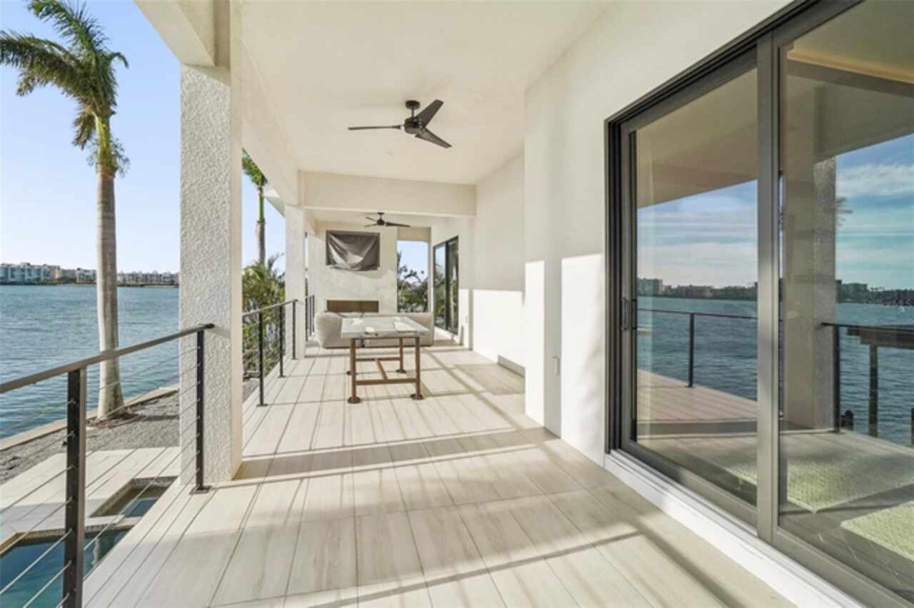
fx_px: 381
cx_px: 457
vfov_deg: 77.3
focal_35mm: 15
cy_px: 304
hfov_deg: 100.4
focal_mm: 10
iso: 400
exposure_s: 1/1500
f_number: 8
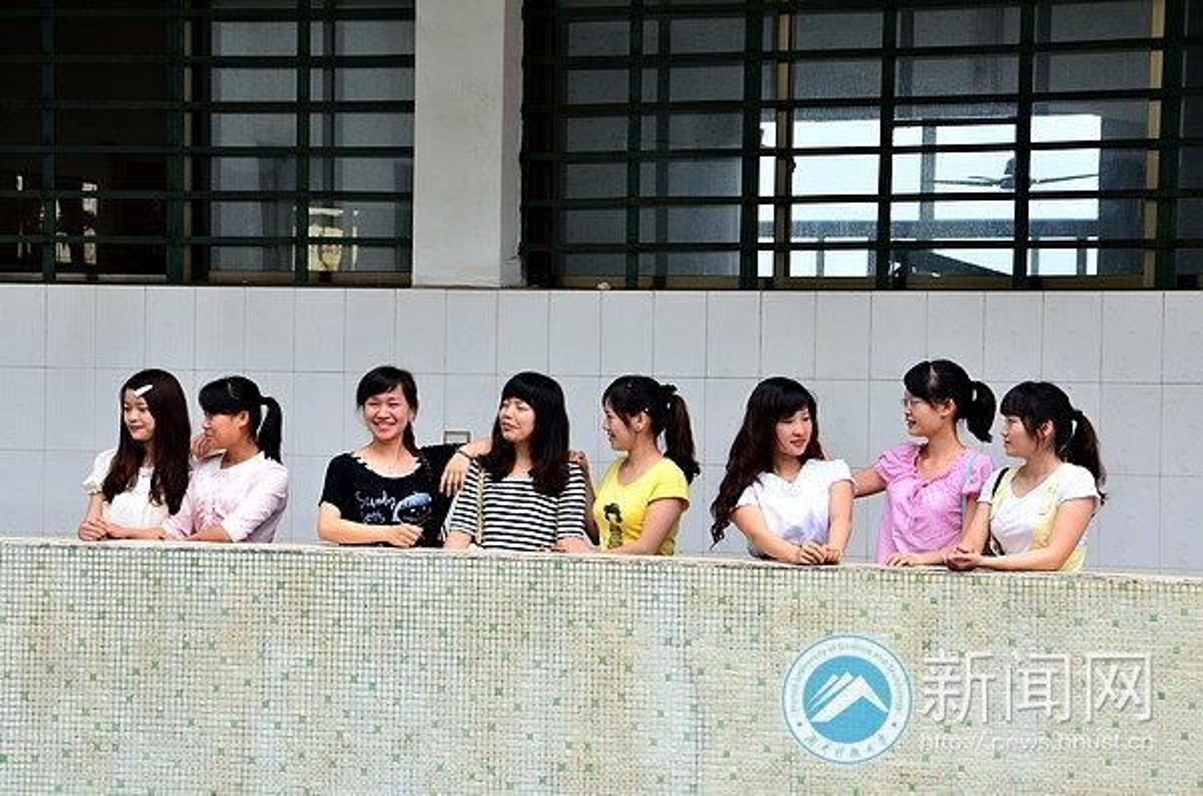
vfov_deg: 9.3
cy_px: 398
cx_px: 602
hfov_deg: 14.0
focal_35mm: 147
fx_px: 4901
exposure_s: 1/800
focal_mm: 98
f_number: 11
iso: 1000
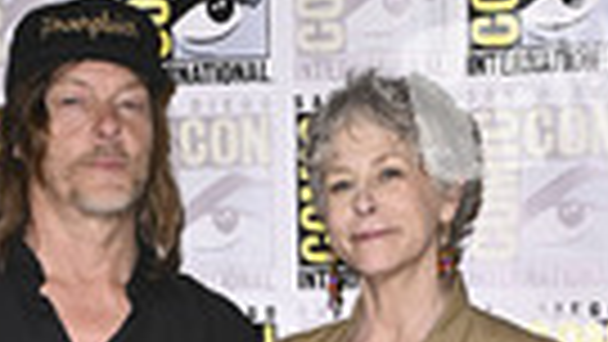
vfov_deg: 11.6
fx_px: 1451
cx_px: 225
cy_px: 752
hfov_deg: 23.6
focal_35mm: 90
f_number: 4.5
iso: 1600
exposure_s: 1/320
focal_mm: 29
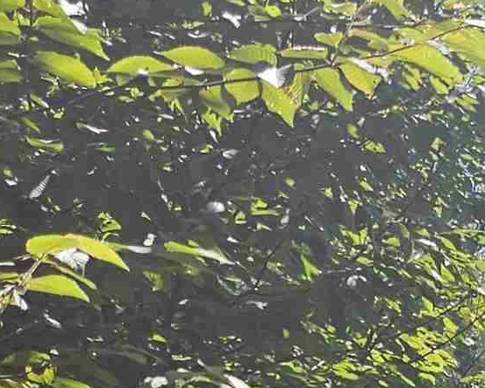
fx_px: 1780
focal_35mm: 124
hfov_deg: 12.6
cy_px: 755
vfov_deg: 11.3
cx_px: 1106
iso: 25
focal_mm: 5.4
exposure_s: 1/1395
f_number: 1.8
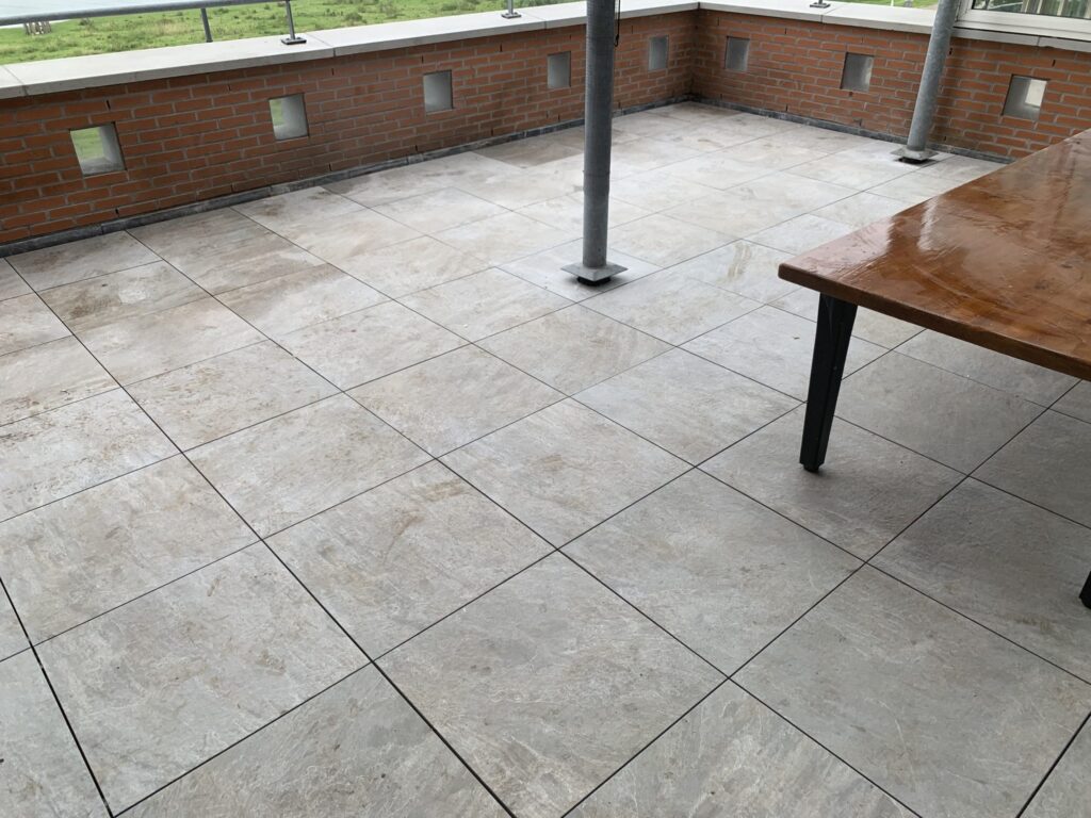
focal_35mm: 26
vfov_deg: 53.1
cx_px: 546
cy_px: 409
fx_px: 819
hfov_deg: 67.3
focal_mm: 4.25
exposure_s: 1/448
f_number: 1.8
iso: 25
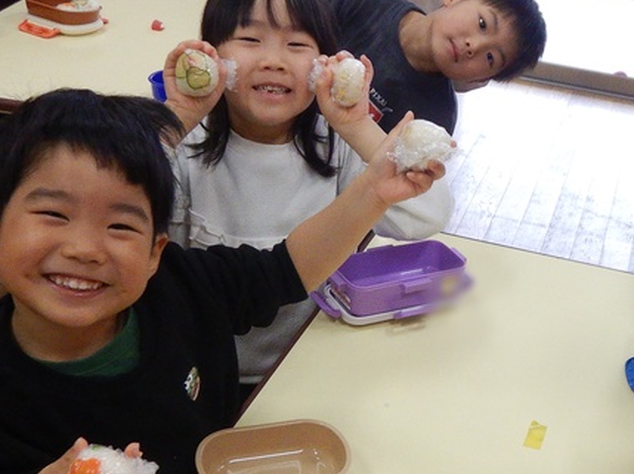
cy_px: 332
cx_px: 532
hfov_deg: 33.1
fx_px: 1025
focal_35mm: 56
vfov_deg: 25.9
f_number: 2.8
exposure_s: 1/50
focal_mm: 4.3
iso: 125
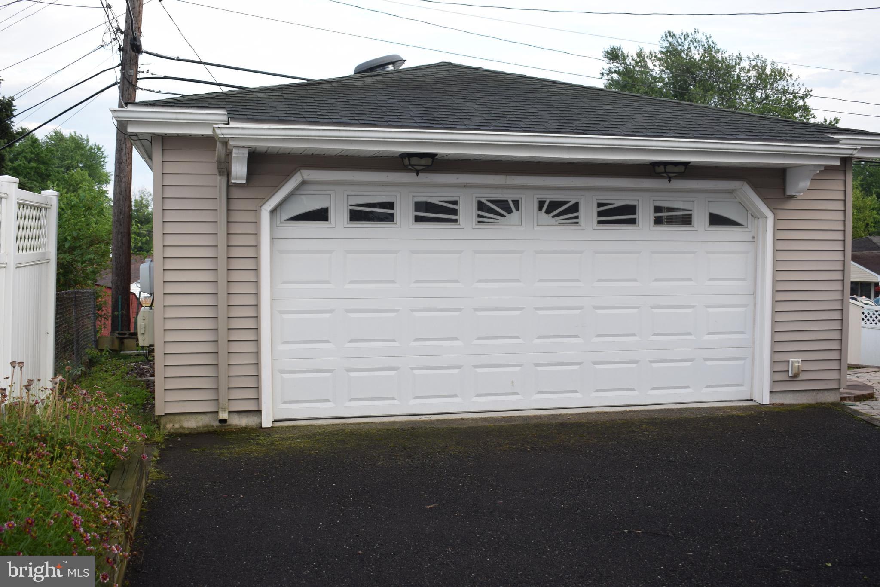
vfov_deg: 35.5
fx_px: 917
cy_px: 294
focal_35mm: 38
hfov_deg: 51.3
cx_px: 440
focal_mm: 25
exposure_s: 1/125
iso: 400
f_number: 5.6
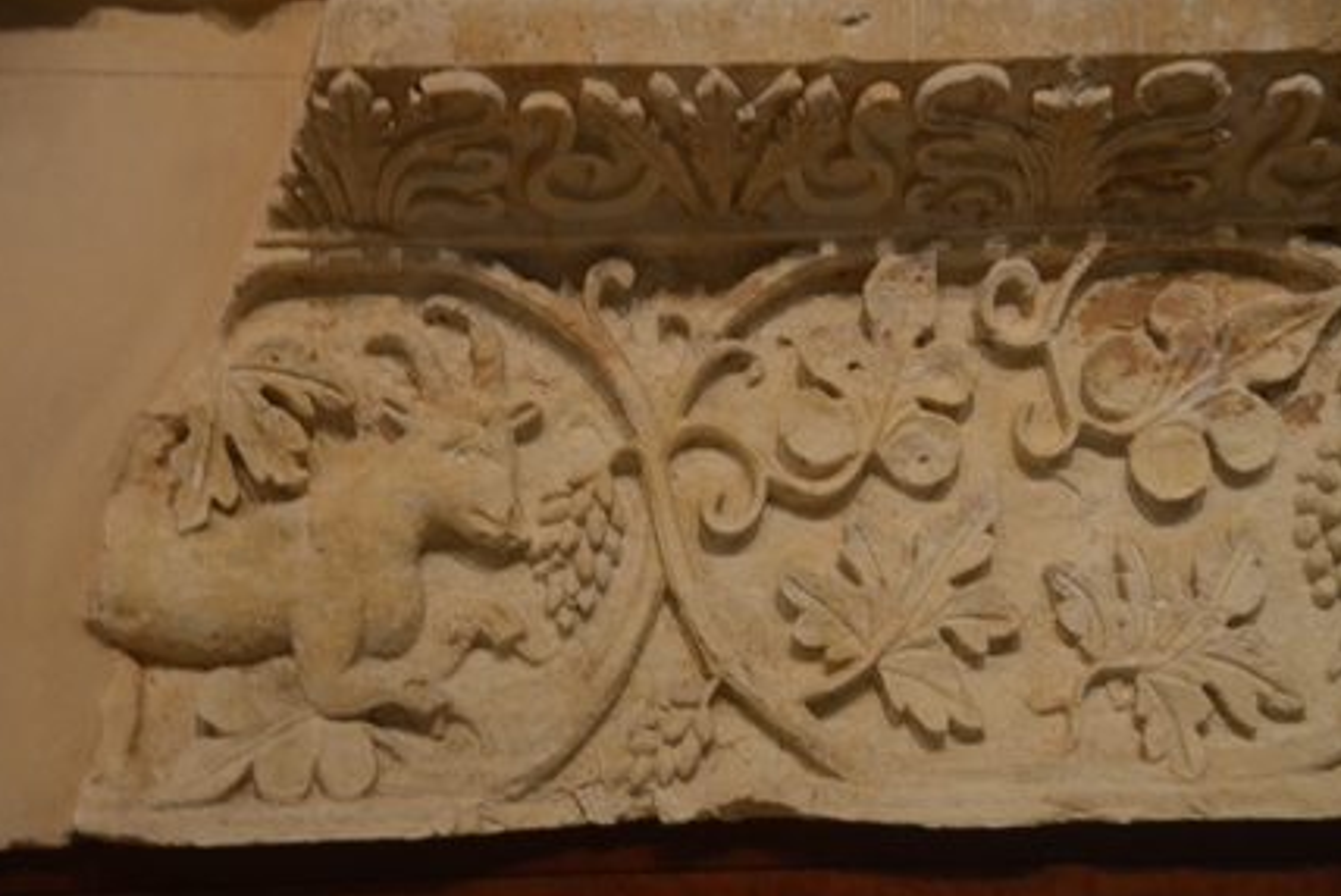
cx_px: 667
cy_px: 453
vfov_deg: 16.2
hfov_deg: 24.0
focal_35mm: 85
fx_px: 3150
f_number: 4.8
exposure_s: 1/10
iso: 500
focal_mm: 55
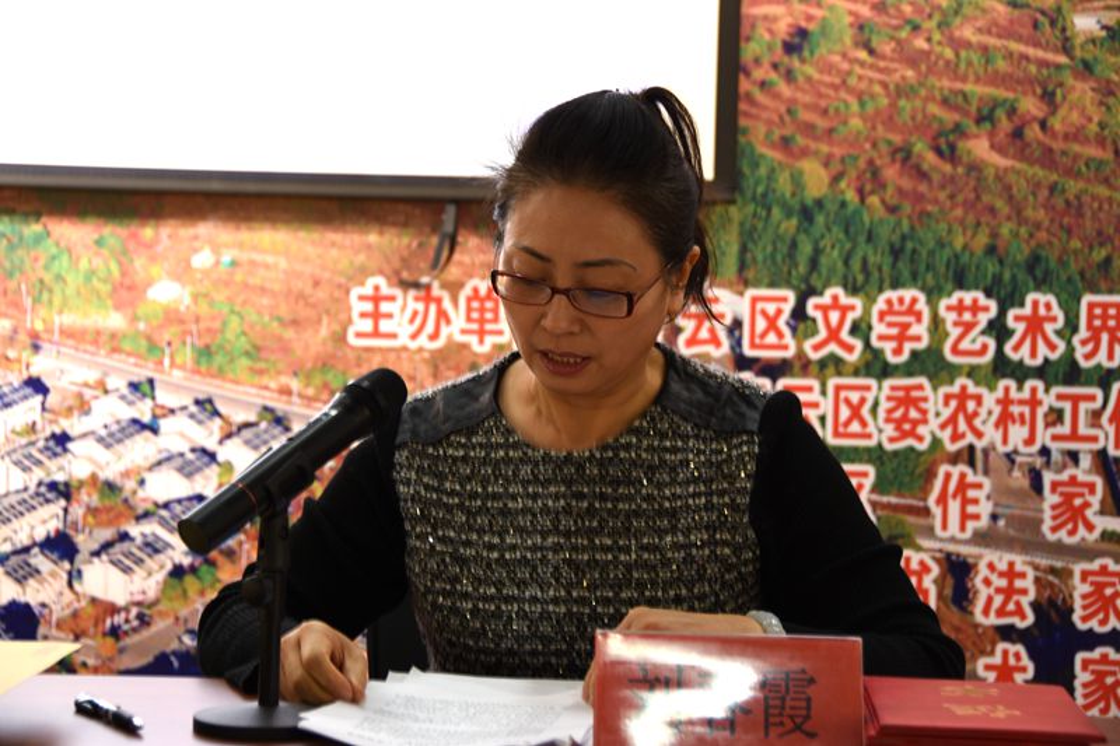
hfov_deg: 22.6
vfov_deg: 15.2
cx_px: 560
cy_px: 373
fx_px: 2799
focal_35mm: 90
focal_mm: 60
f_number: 4.8
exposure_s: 1/10
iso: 100
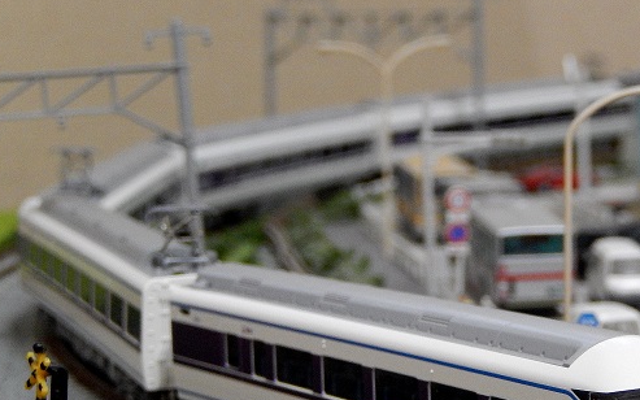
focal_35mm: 143
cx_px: 435
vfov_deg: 9.1
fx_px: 2494
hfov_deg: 14.6
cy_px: 320
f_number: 5.2
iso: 800
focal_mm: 17
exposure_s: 1/15
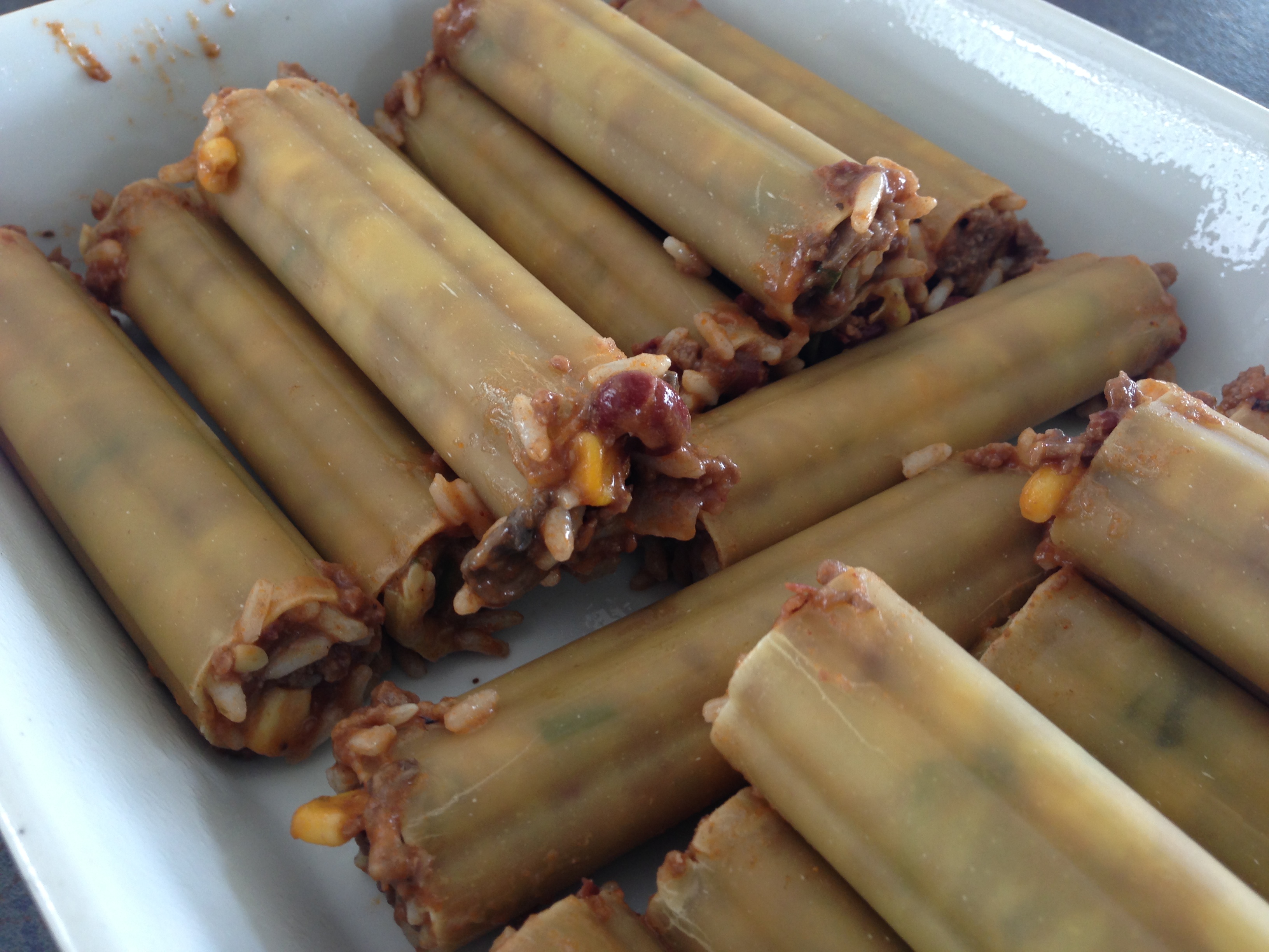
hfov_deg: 55.4
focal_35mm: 33
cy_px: 476
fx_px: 1210
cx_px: 634
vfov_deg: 42.9
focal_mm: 4.13
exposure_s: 1/20
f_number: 2.4
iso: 50
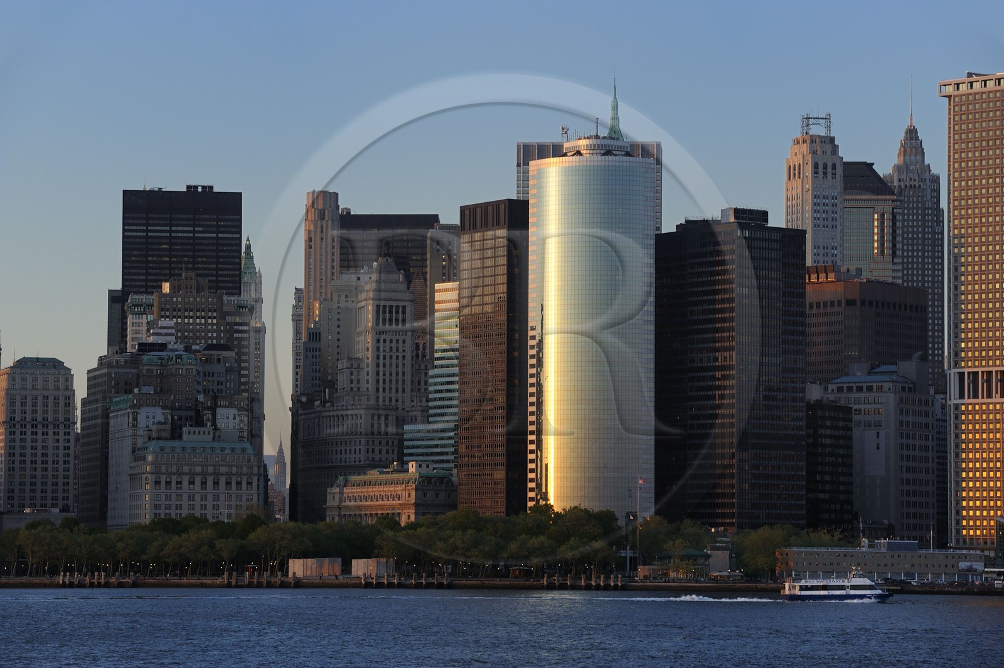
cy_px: 334
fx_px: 3232
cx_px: 502
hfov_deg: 17.7
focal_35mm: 116
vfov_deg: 11.8
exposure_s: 1/320
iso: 800
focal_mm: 116
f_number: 5.6
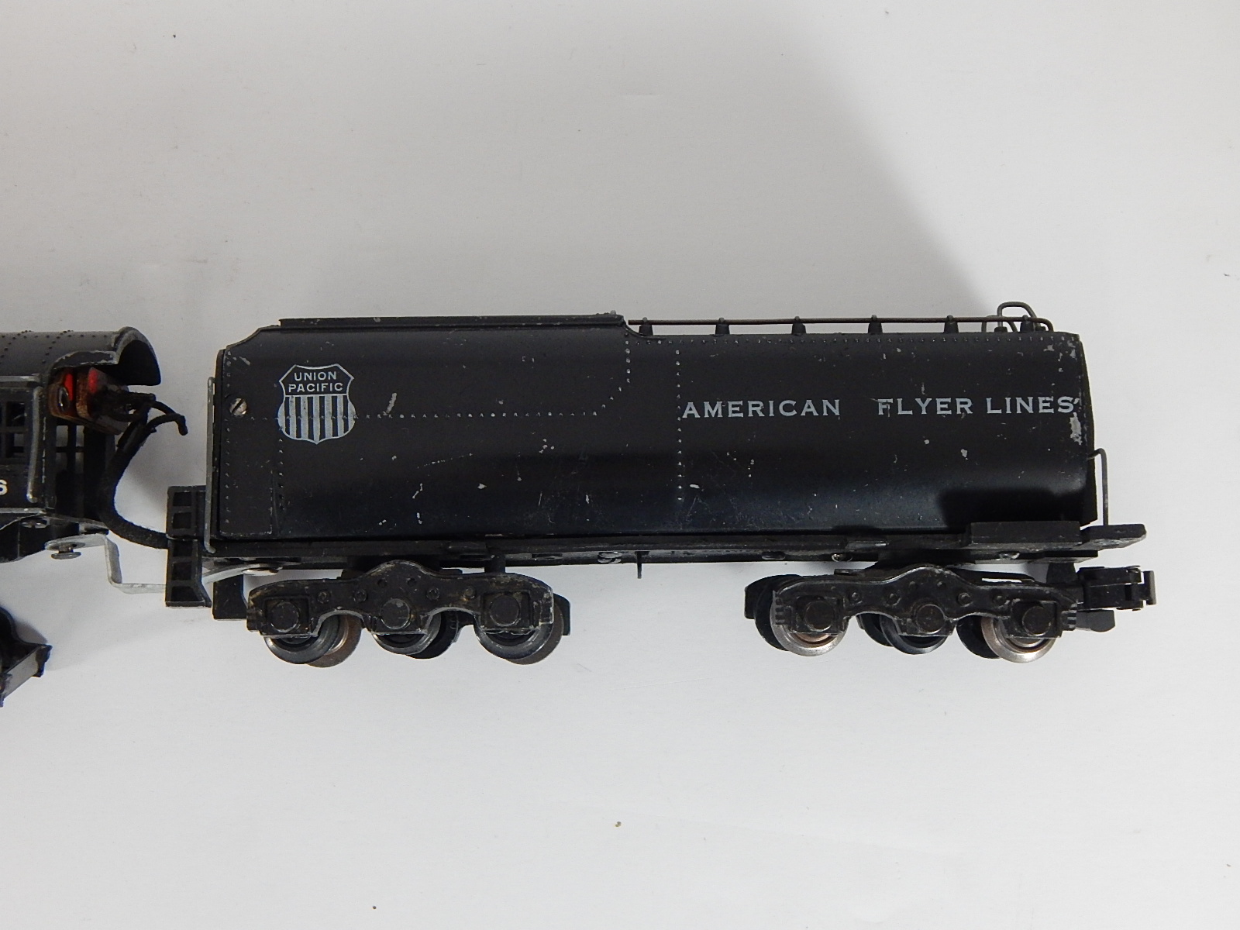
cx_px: 620
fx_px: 1719
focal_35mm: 48
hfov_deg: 39.7
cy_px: 465
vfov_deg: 30.3
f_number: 3.7
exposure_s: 1/100
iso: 400
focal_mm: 8.6
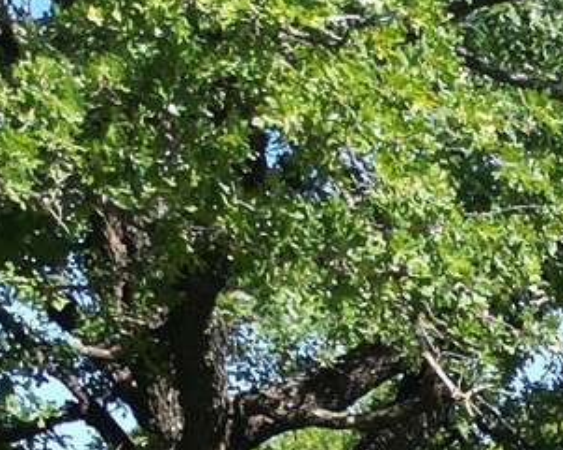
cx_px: 1421
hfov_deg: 10.3
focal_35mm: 159
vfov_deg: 8.5
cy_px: 1242
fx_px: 2647
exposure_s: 1/1250
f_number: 1.7
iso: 100
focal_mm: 6.72
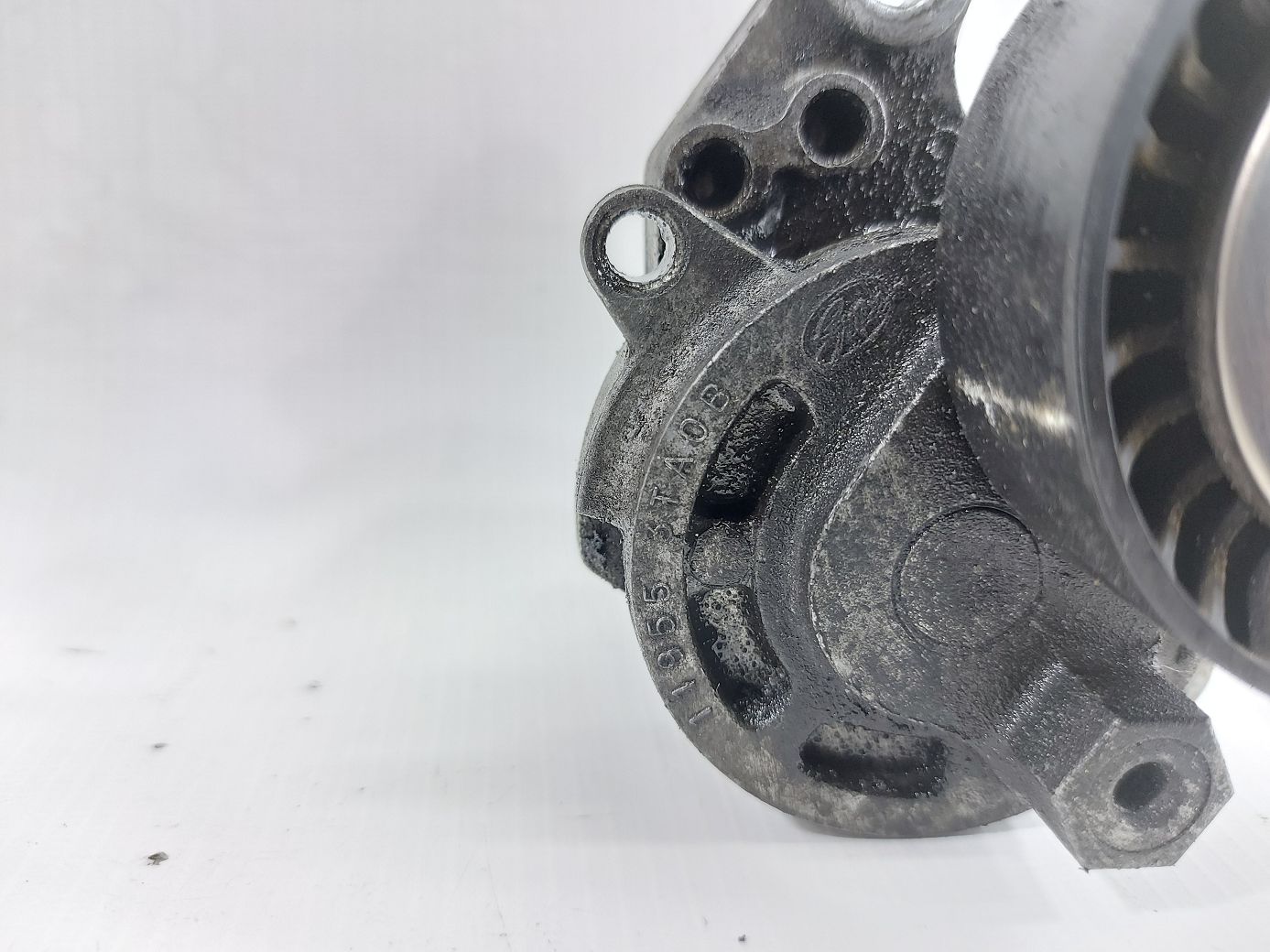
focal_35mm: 24
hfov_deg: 71.6
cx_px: 635
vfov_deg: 56.8
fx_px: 880
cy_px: 476
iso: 250
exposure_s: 1/50
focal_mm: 5.23
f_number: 1.8
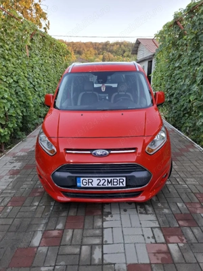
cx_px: 102
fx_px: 180
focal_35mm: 23
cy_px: 136
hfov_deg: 58.9
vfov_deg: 73.9
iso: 100
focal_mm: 5.54
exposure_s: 1/100
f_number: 1.8
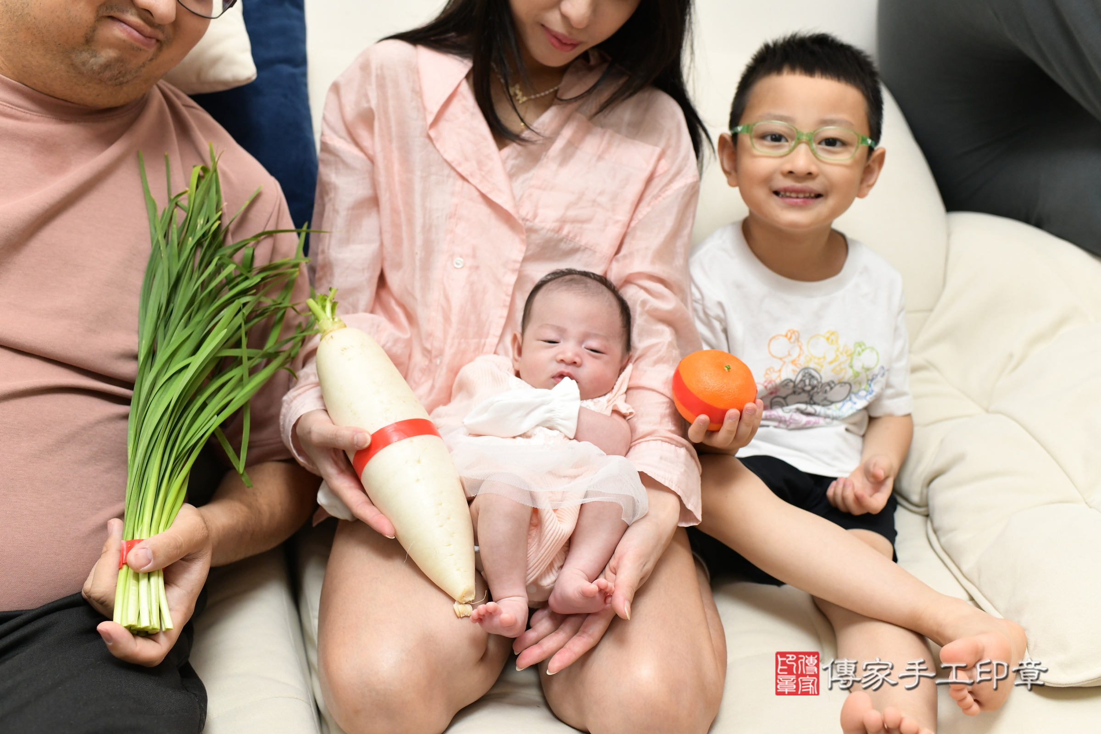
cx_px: 550
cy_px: 367
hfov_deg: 54.4
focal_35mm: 35
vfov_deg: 37.9
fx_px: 1070
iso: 2000
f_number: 4.5
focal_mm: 35
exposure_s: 1/200
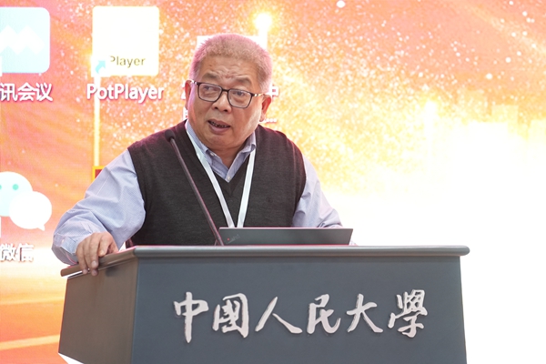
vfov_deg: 5.2
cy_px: 182
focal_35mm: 264
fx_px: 4004
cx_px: 273
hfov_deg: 7.8
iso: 2000
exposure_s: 1/100
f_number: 2.8
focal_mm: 176
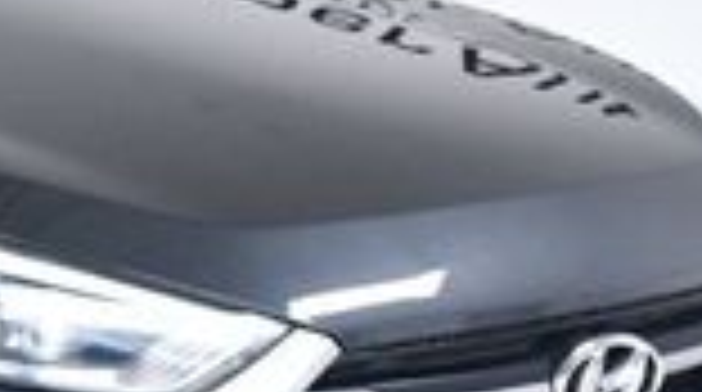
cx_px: -410
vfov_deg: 7.2
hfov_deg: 12.1
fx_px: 3121
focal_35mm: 168
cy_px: 333
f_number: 8
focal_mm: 26
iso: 2500
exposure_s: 1/250
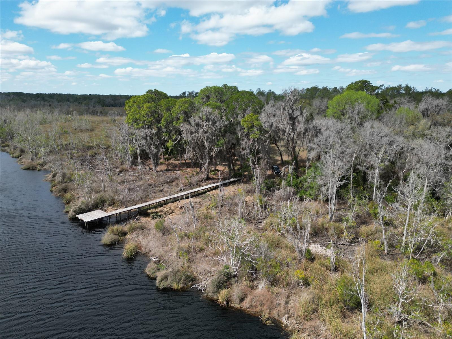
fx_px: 313
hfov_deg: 71.6
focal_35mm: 24
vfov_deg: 56.8
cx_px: 226
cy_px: 170
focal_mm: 6.72
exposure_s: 1/2500
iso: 150
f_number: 1.7
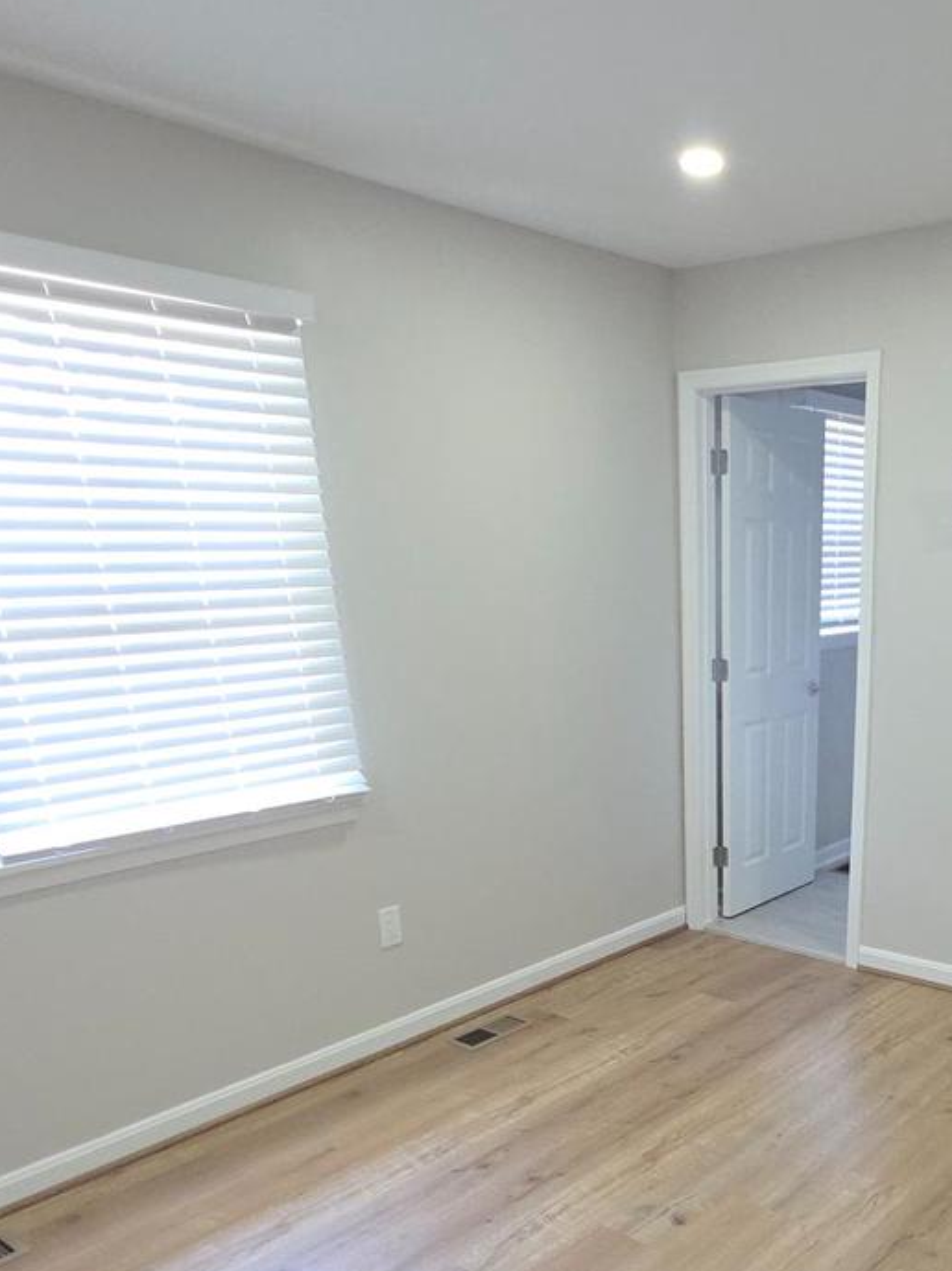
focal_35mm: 29
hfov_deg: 46.2
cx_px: 731
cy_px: 944
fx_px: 1064
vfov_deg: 58.6
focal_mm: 2.2
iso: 160
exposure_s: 1/60
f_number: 1.9
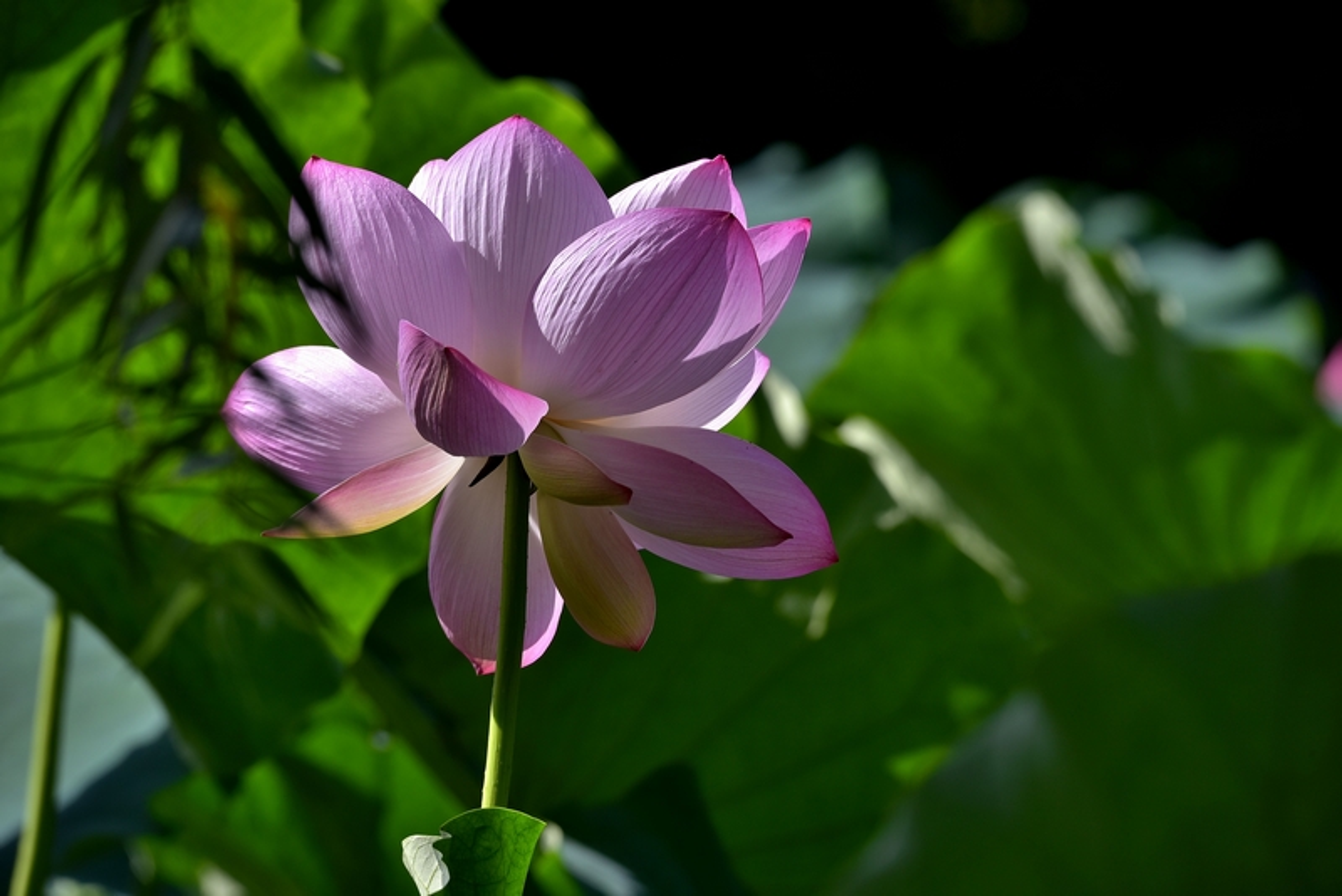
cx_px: 671
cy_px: 448
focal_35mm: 350
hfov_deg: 5.9
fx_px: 13051
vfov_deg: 3.9
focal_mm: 350
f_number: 11
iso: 100
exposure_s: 1/320
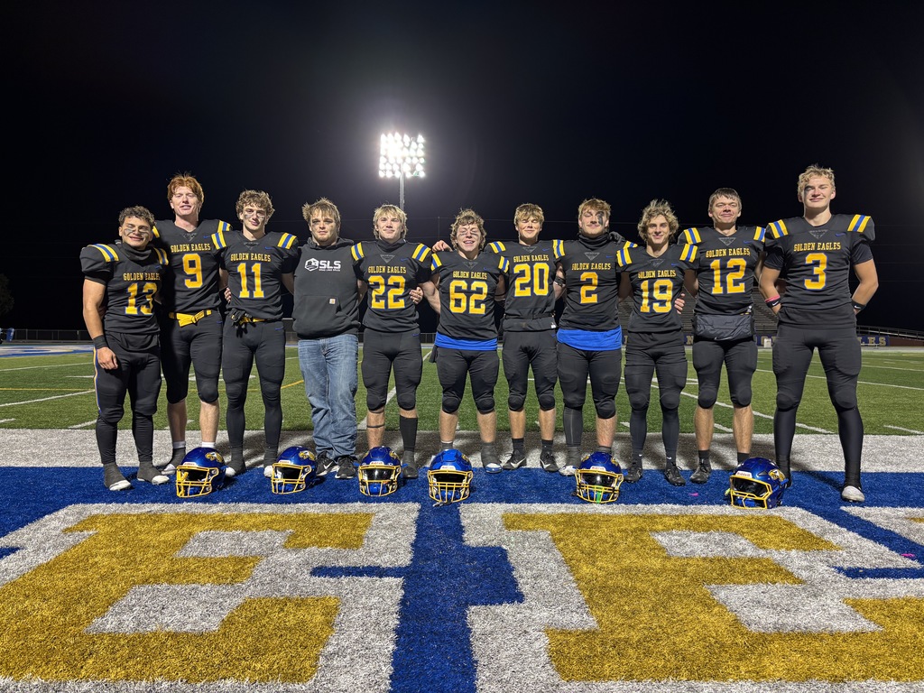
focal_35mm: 26
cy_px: 346
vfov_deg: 53.1
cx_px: 462
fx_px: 694
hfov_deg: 67.3
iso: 125
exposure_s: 1/60
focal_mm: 5.96
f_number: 1.6
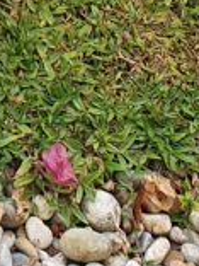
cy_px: -437
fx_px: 1311
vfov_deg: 9.8
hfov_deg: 8.2
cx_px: -204
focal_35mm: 171
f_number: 2.4
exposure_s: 1/100
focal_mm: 4.32
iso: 50
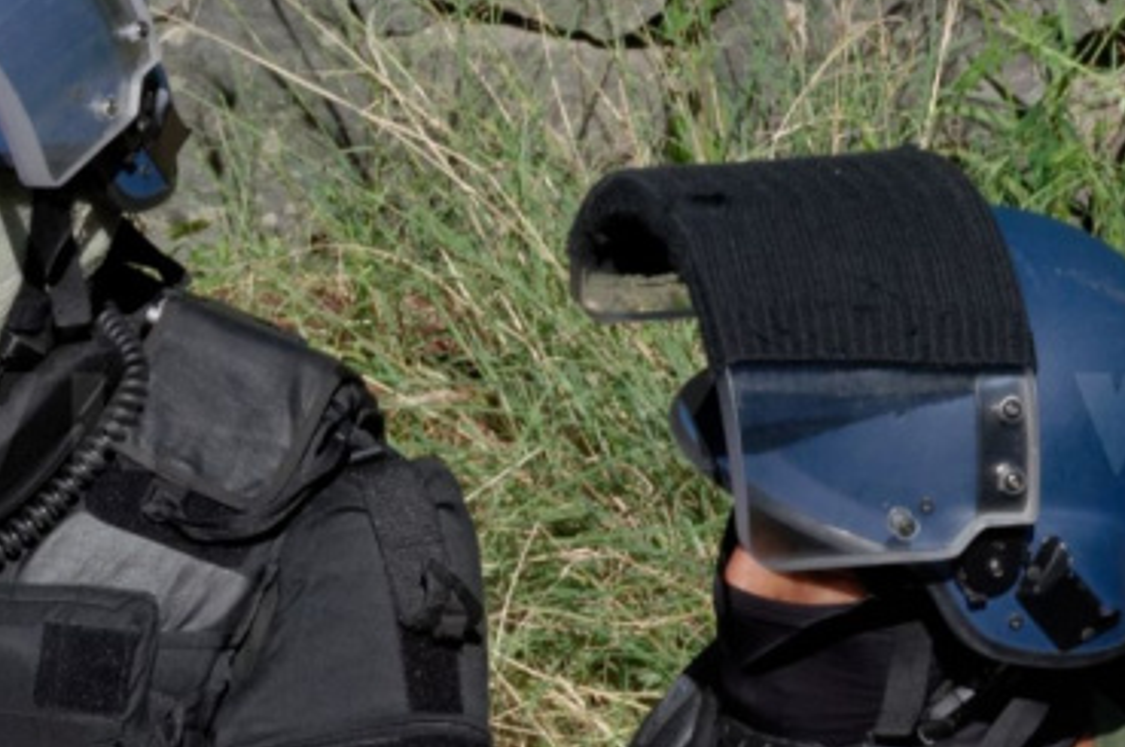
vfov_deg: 2.1
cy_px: 515
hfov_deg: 3.2
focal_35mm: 650
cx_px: 326
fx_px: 20286
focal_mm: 200
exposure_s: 1/250
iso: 800
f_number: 22
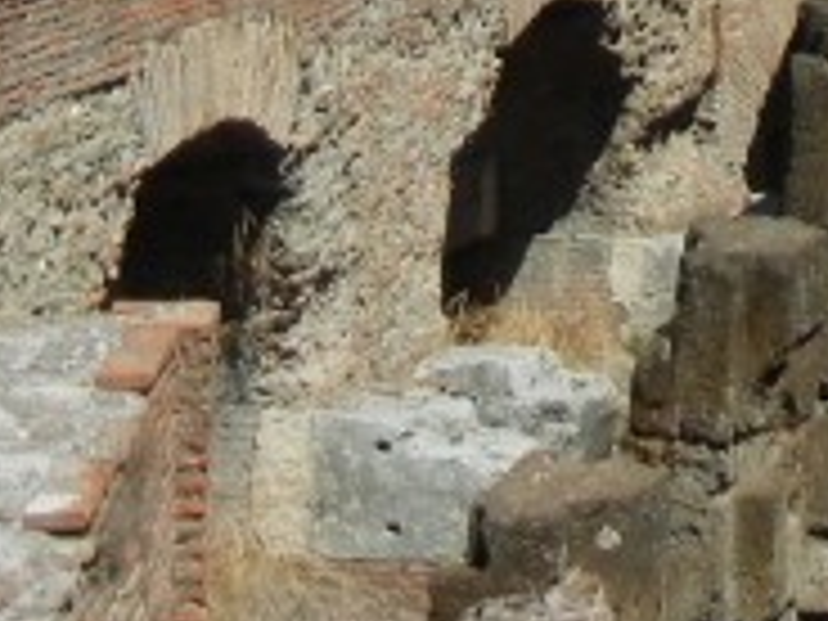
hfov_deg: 11.5
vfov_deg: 8.0
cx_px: 1130
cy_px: -1062
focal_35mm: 167
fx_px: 3995
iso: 160
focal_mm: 5.4
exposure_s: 1/497
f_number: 7
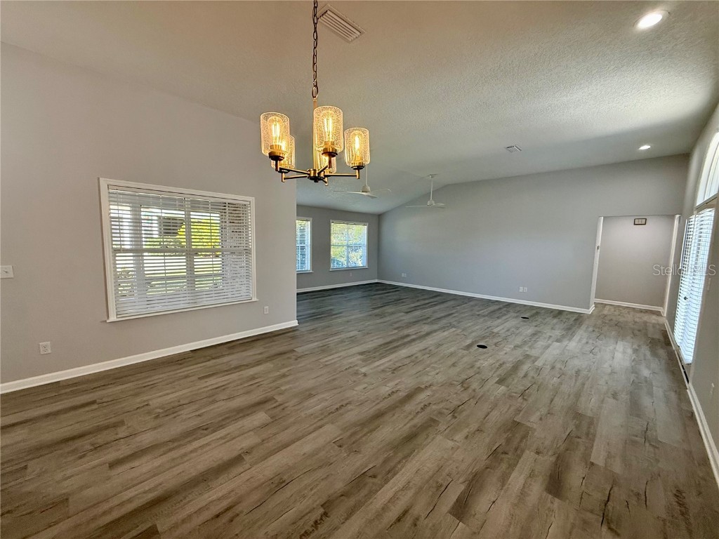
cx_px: 360
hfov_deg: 102.1
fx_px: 291
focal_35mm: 14
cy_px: 270
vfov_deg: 85.7
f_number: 2.2
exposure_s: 1/120
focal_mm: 2.22
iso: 160
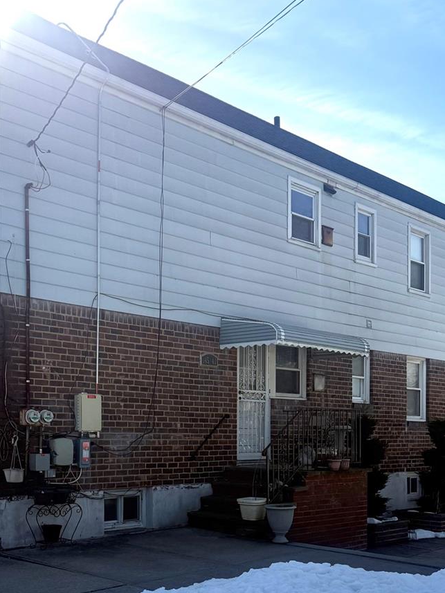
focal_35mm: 43
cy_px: 427
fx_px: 737
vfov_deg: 42.8
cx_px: 164
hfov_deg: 33.4
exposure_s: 1/11905
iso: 125
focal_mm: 6.76
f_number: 1.78
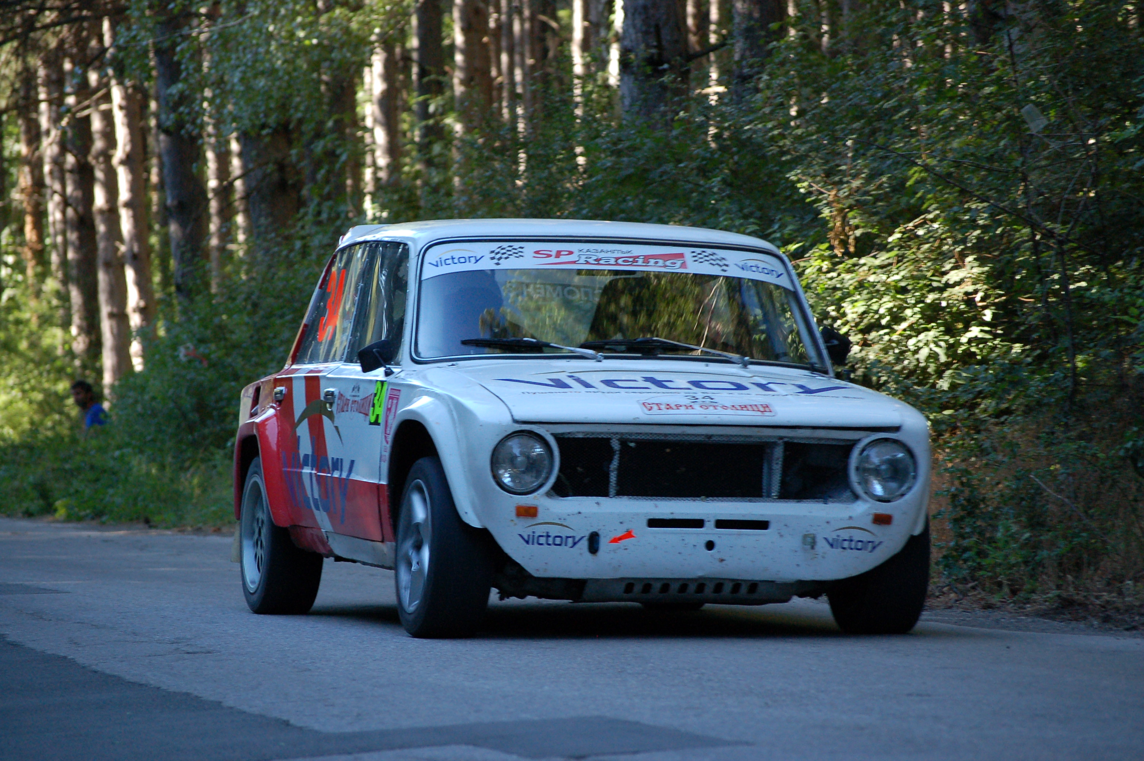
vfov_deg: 7.6
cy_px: 380
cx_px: 572
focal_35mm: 180
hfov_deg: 11.4
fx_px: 5715
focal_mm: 120
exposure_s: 1/320
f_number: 4.8
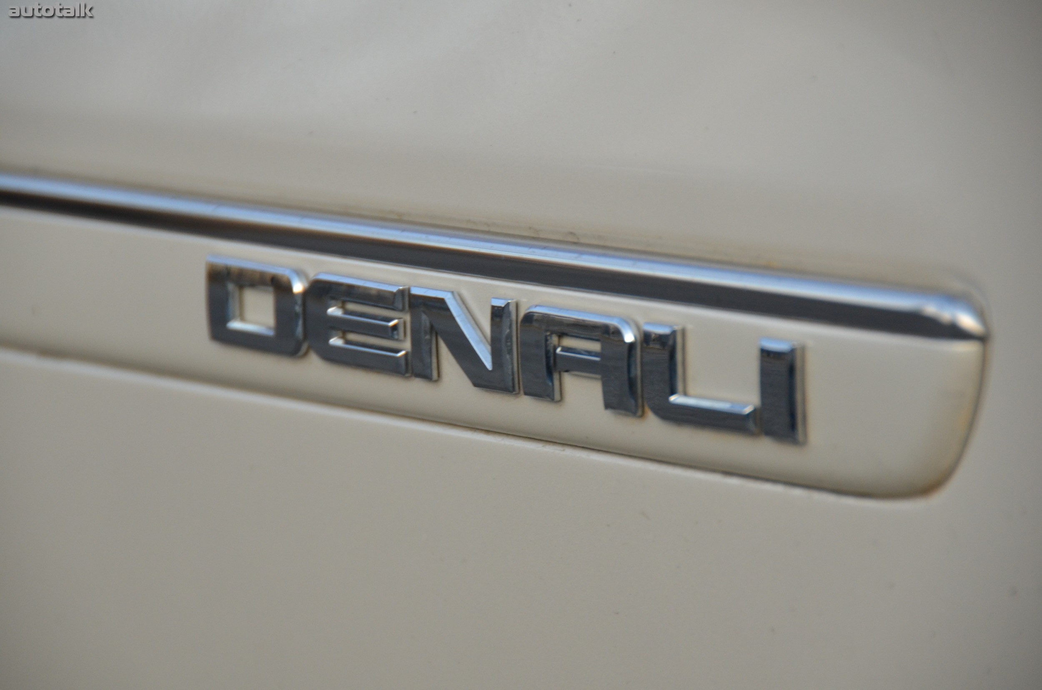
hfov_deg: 6.9
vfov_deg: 4.6
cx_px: 521
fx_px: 8666
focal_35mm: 300
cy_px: 345
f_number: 5.6
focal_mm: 200
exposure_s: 1/640
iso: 800
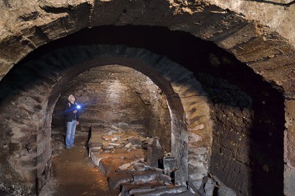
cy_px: 98
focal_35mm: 28
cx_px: 148
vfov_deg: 46.4
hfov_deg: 65.5
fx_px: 229
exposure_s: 5
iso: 800
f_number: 9
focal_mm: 28
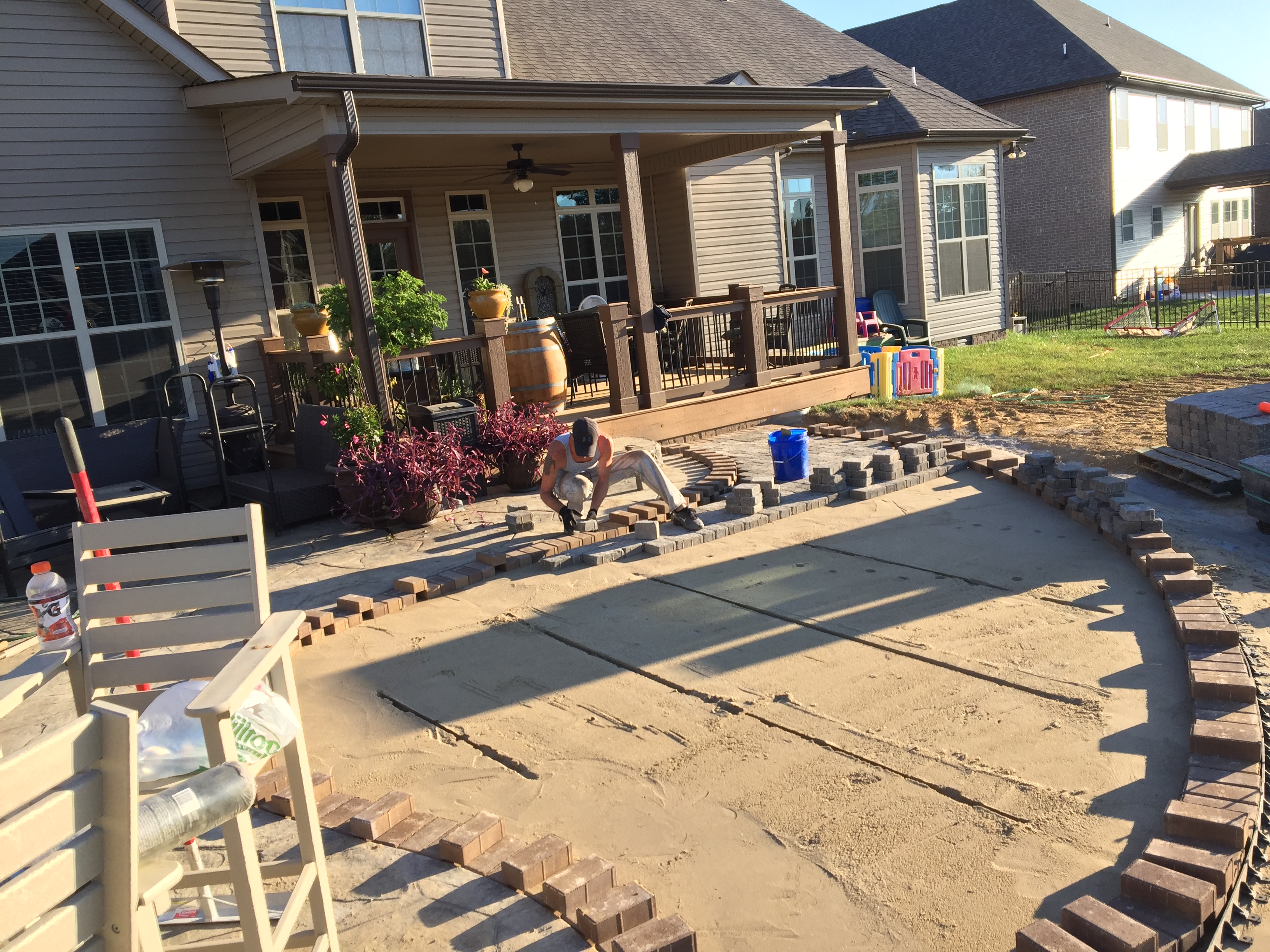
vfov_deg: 48.2
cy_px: 476
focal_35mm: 29
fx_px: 1064
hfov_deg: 61.7
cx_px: 635
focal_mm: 4.15
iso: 32
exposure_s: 1/557
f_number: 2.2
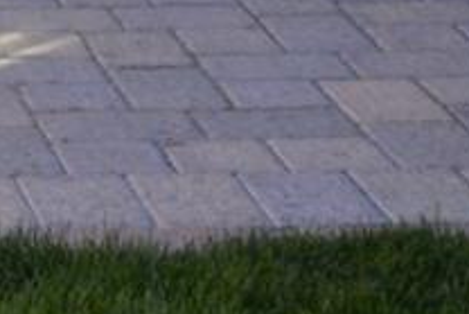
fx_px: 2816
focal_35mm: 216
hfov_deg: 8.8
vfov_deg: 5.9
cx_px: -550
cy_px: -595
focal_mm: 20
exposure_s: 1/200
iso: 100
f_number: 3.8
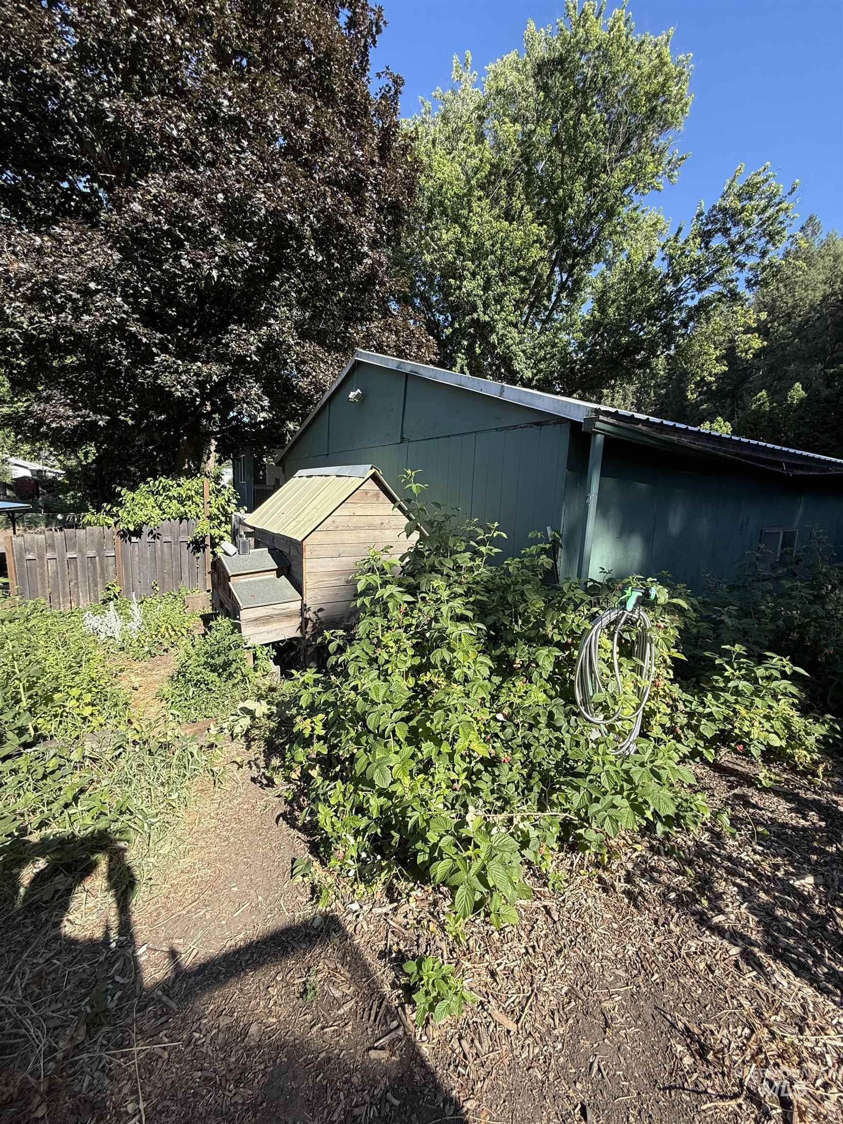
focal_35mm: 14
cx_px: 422
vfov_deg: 102.1
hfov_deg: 85.7
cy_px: 562
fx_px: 455
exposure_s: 1/619
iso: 50
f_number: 2.2
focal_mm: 2.22
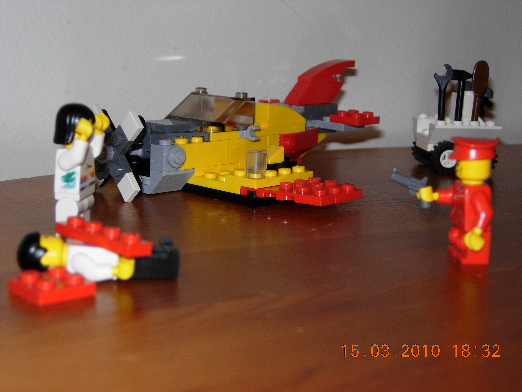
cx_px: 261
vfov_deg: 23.7
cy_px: 196
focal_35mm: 62
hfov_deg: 31.2
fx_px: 935
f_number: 3.5
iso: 50
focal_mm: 12.9
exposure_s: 1/45.2
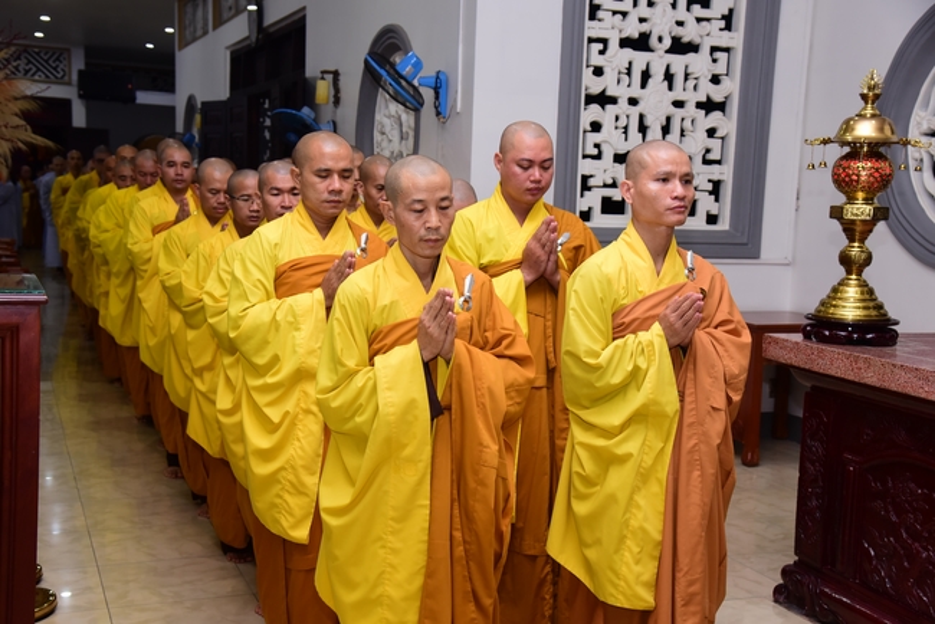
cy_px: 312
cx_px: 468
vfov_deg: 28.1
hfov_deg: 41.1
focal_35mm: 48
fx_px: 1247
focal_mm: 48
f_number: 6.3
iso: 1600
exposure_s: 1/60
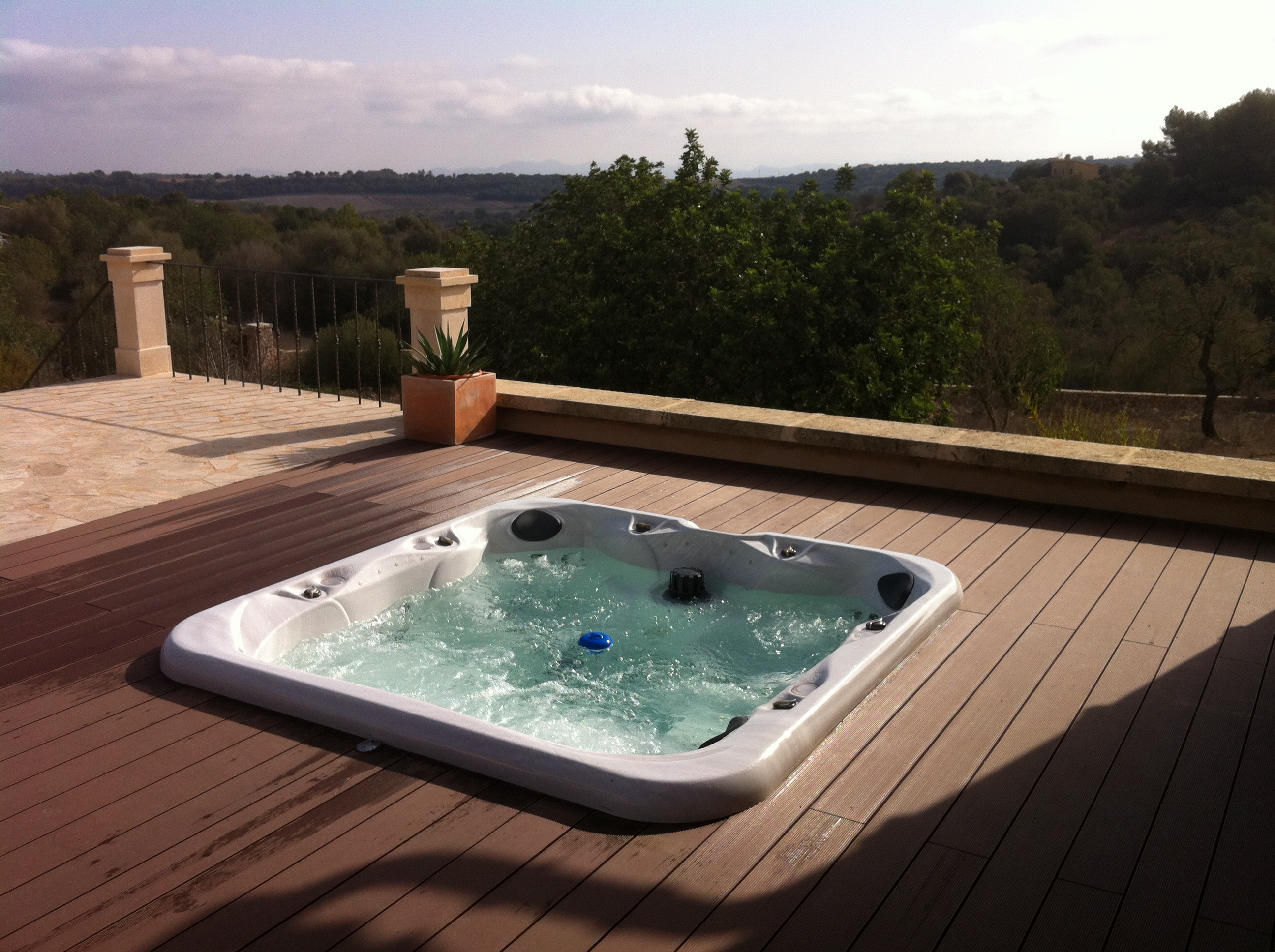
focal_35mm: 35
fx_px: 1287
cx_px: 638
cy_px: 476
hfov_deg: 52.7
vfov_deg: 40.6
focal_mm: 3.85
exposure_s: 1/1676
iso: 80
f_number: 2.8
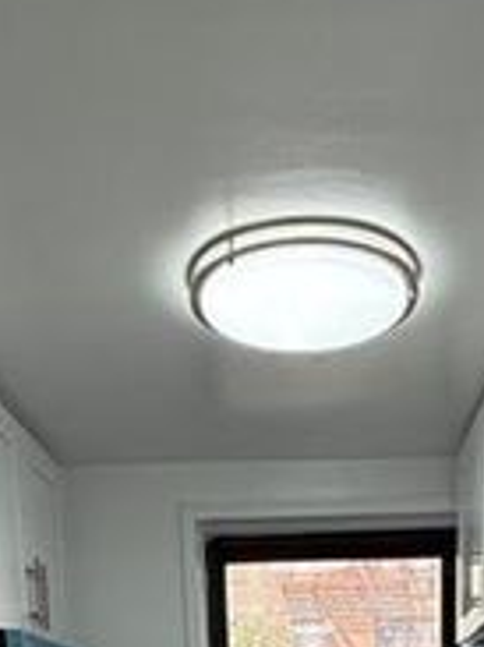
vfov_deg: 27.1
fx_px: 952
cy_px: 956
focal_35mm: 51
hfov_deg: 28.4
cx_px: 311
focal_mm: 2.22
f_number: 2.2
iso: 64
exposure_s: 1/126
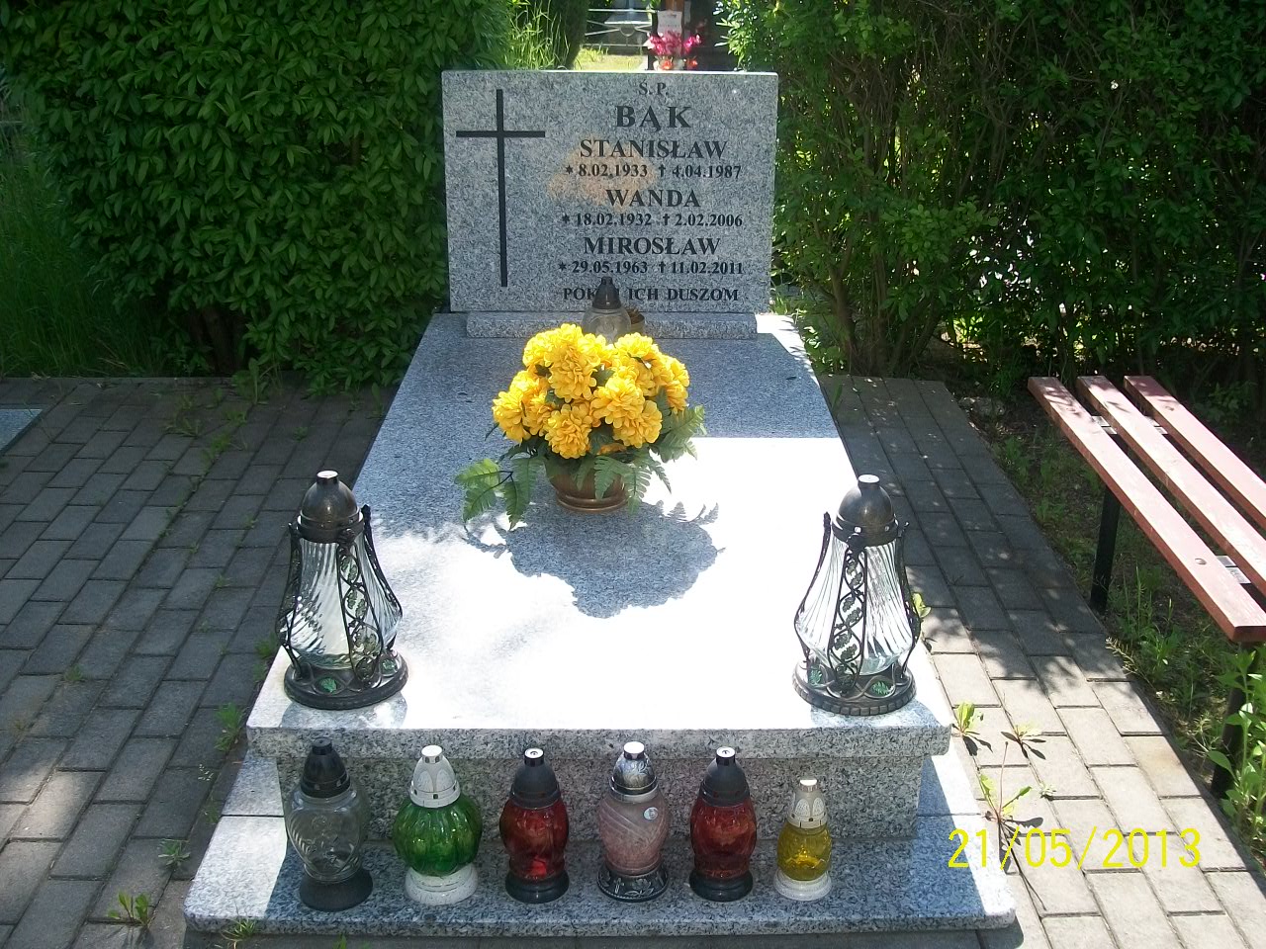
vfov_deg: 39.7
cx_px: 633
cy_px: 474
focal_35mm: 36
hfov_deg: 51.4
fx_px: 1317
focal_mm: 6
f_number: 2.7
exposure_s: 1/500
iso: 80
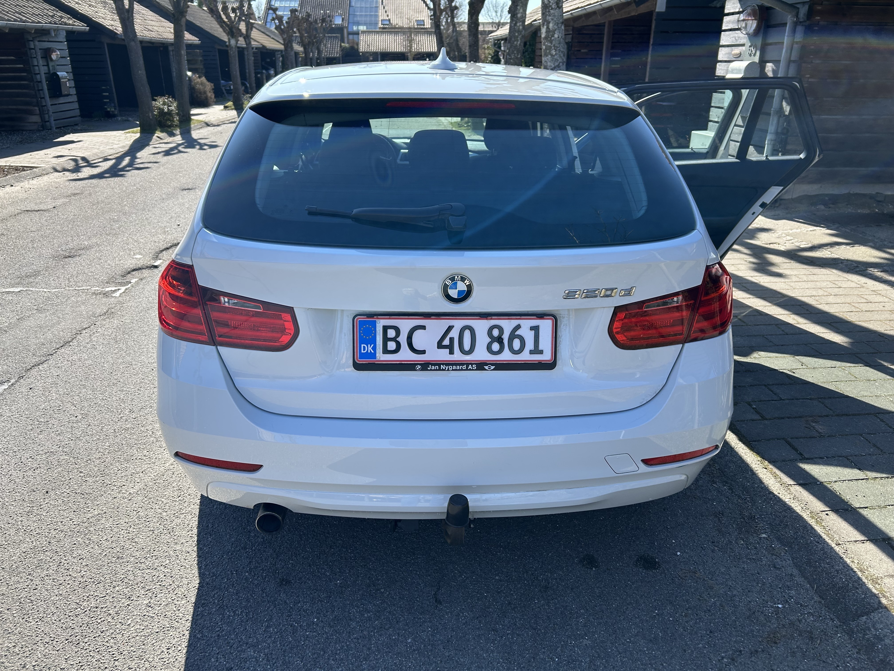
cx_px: 447
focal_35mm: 26
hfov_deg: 67.3
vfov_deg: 53.1
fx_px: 671
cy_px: 336
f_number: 1.5
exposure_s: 1/1698
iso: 50
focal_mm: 5.7
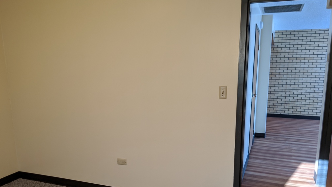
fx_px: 264
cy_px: 120
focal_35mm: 30
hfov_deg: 64.3
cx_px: 166
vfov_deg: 38.6
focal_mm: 4.44
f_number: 1.8
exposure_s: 1/40
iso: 75
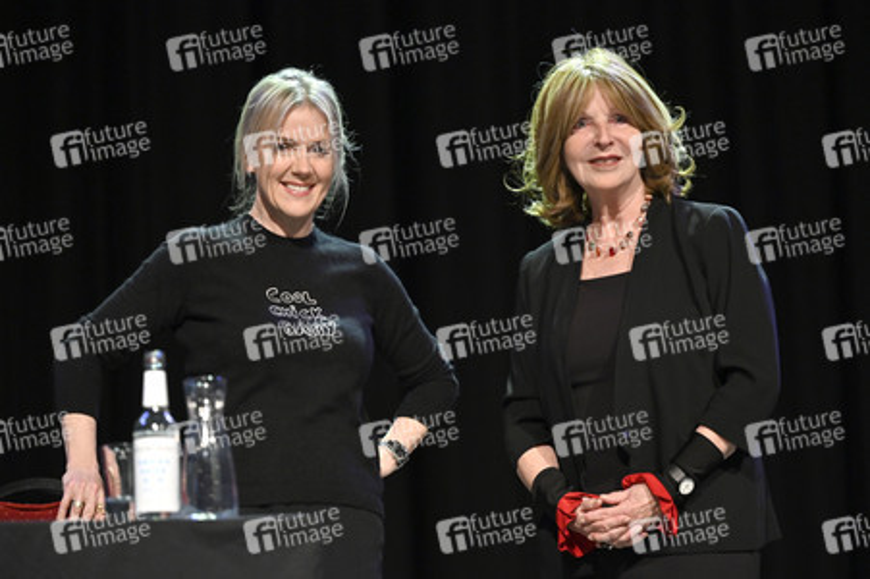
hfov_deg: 15.8
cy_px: 290
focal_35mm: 130
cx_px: 435
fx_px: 3139
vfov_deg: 10.5
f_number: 2.8
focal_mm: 130
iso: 1600
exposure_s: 1/320
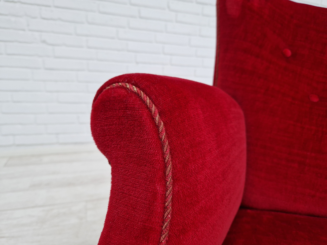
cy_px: 122
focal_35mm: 23
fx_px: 217
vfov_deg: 58.9
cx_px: 164
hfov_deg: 73.9
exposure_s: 1/196
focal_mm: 5.4
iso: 50
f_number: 1.8
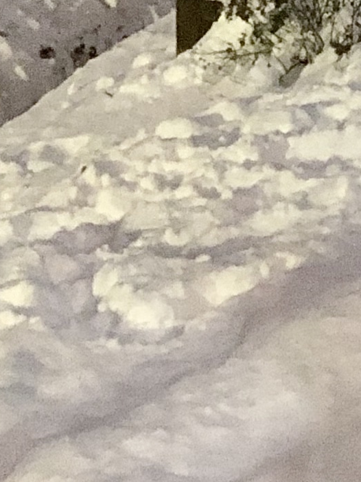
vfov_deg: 10.7
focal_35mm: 161
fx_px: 2238
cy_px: -624
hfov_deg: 9.0
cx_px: 512
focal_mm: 3.99
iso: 250
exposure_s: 1/4
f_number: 1.8
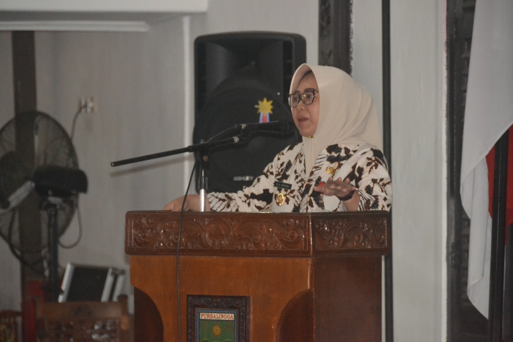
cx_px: 256
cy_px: 171
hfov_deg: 9.1
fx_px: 3206
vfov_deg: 6.1
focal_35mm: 225
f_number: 5.6
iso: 3200
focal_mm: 150
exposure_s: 1/60
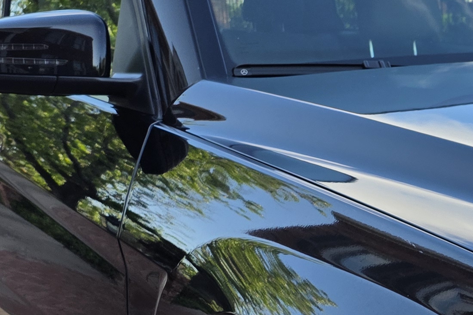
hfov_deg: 21.2
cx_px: 612
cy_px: 374
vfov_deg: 15.2
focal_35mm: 87
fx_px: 1143
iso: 80
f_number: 1.7
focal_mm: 6.25
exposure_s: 1/1632
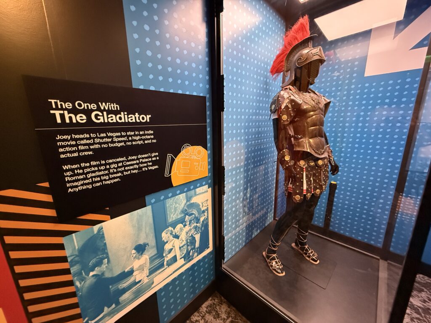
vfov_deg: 85.7
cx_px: 216
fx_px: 174
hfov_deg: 102.1
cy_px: 162
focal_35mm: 14
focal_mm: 2.22
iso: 1250
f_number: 2.2
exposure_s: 1/60
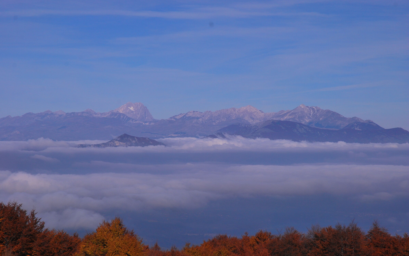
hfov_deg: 19.3
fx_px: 1204
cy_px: 136
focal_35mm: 108
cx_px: 205
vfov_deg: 12.1
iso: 200
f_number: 11
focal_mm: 70
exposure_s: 1/1600
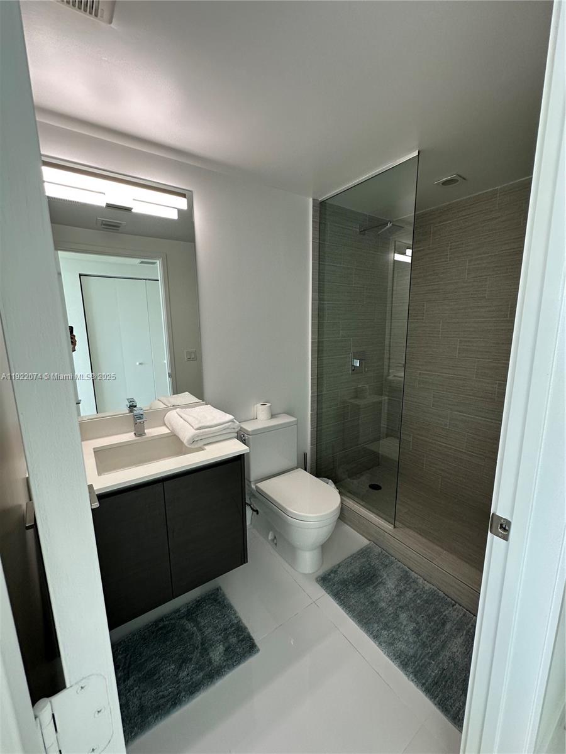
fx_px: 305
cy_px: 377
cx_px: 283
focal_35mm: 14
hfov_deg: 85.7
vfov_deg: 102.1
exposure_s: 1/120
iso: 160
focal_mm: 2.22
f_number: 2.2
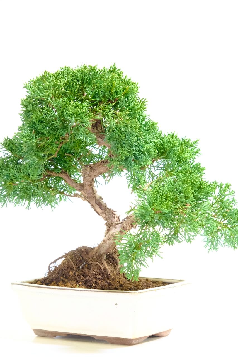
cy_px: 178
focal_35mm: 120
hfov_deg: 11.4
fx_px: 1189
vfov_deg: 17.1
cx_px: 119
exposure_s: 1/30
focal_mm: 80
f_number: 9
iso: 2500
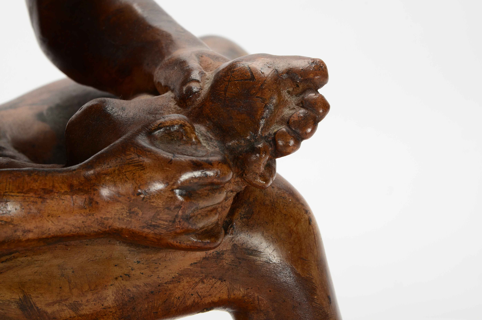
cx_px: 241
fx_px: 2104
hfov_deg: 13.1
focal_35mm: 158
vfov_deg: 8.7
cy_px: 160
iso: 200
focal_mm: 105
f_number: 16
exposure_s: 1/160
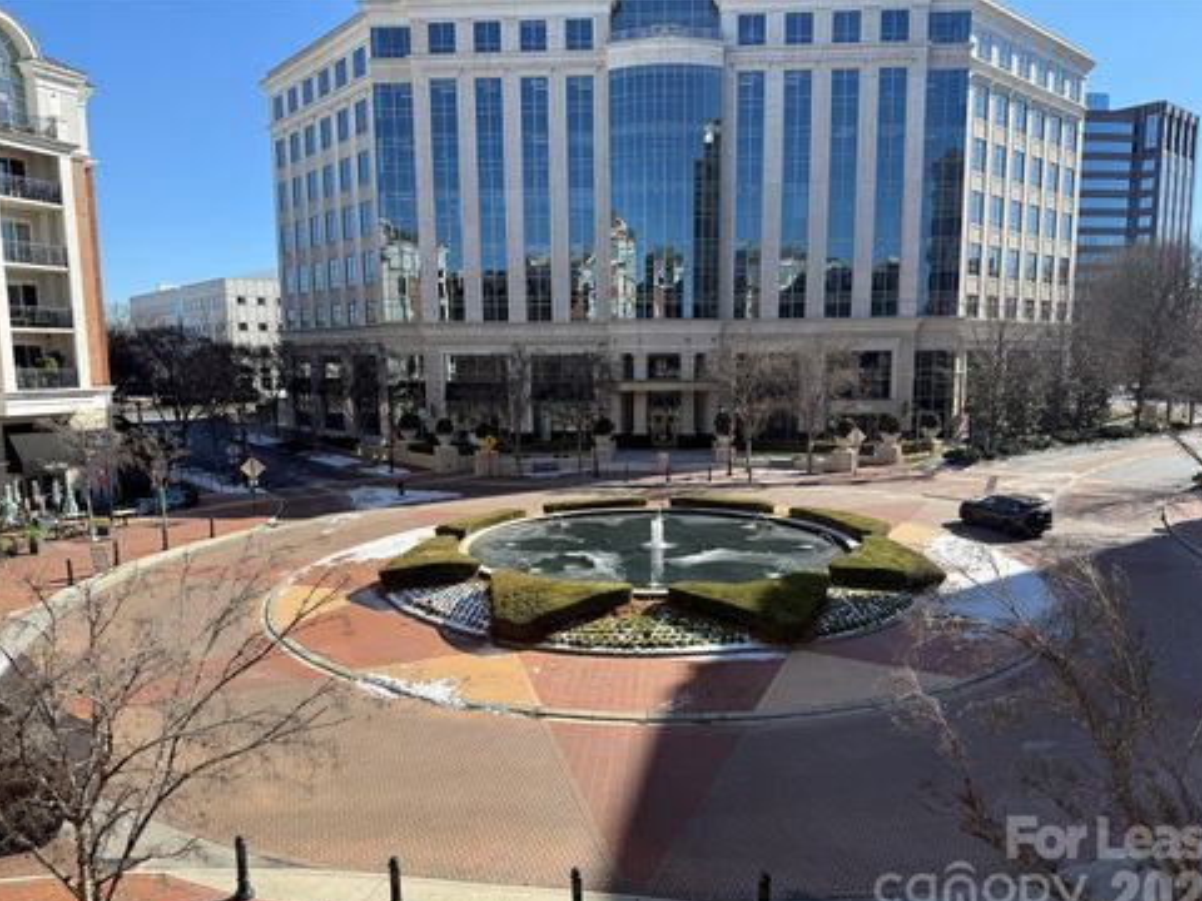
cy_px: 467
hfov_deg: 69.4
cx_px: 616
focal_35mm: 25
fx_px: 868
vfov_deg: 54.9
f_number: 1.78
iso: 80
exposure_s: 1/2232
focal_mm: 6.76
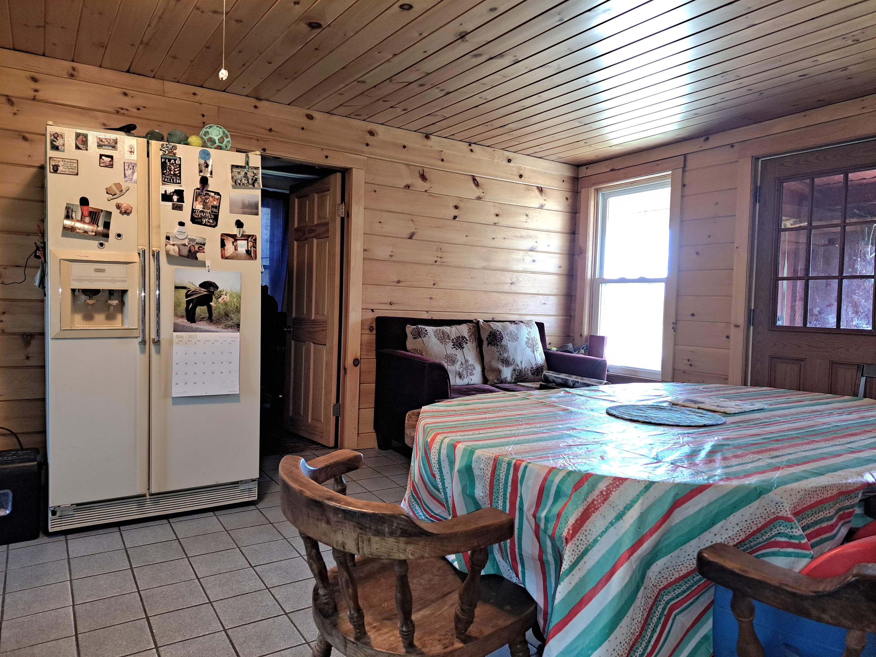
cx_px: 438
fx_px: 607
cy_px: 328
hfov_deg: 71.6
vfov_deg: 56.8
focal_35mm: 24
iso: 200
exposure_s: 1/60.2
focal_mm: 5.23
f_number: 1.8
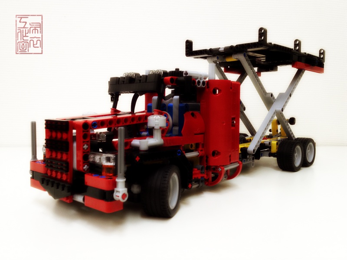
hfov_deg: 52.6
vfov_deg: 40.7
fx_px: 351
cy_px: 130
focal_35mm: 35
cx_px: 174
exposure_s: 1/20
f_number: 2.4
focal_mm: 4.28
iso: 125
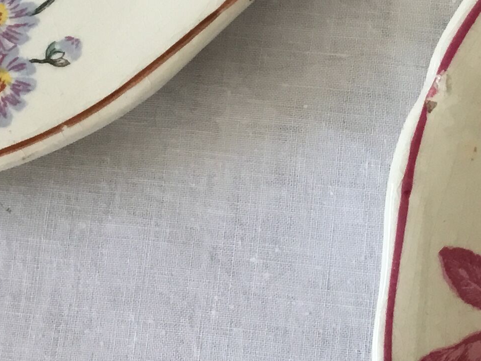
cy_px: 132
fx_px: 1459
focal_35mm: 105
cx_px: 418
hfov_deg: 18.5
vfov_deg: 14.1
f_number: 2.4
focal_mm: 3.3
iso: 32
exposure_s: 1/33
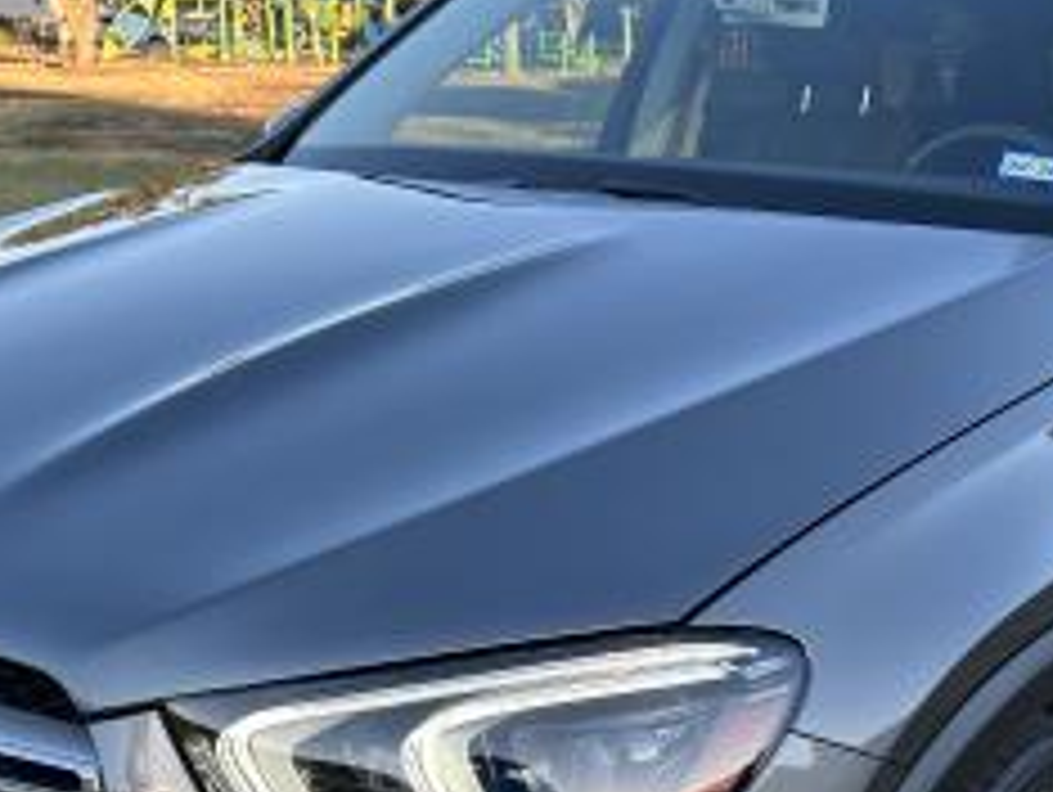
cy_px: 648
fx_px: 1705
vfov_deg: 25.6
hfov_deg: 34.3
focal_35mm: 56
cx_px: 590
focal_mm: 5.7
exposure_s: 1/315
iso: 50
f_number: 1.5
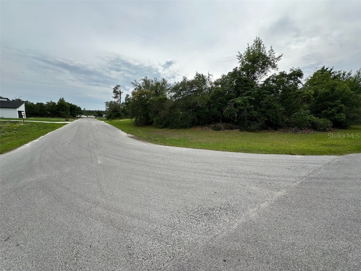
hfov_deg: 102.1
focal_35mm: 14
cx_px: 180
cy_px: 136
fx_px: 146
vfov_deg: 85.7
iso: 50
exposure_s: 1/1319
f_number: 2.2
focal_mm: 2.22
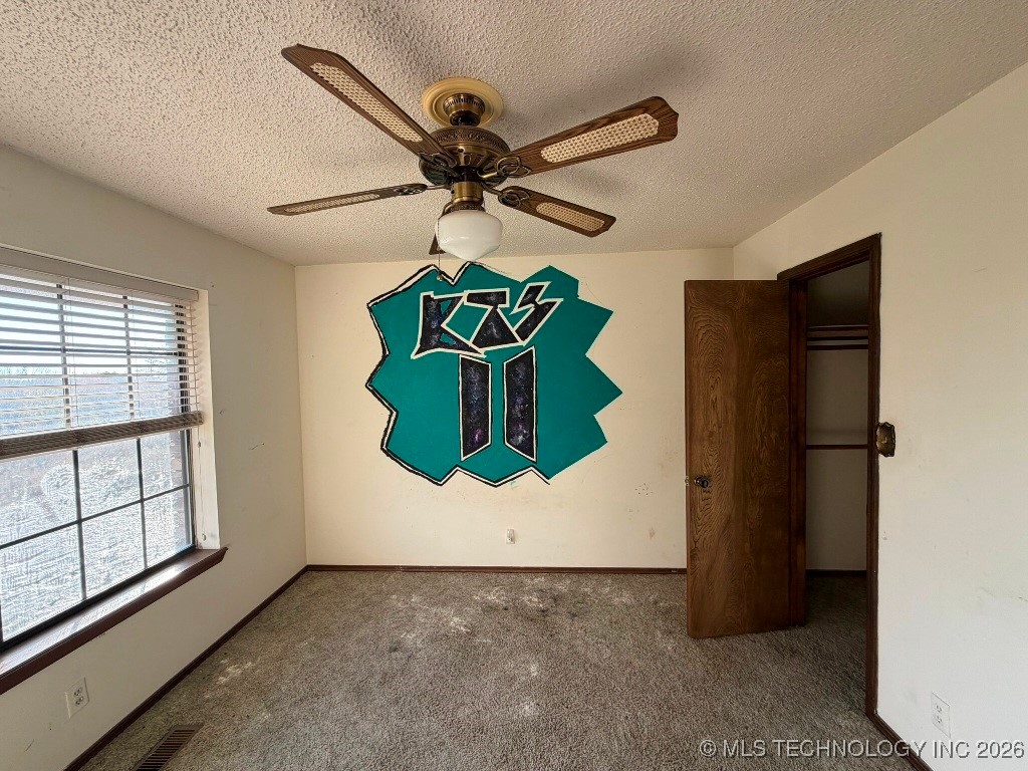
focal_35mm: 14
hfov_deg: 102.1
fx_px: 416
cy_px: 386
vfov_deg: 85.7
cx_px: 514
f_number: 2.2
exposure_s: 1/121
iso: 80
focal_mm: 2.22
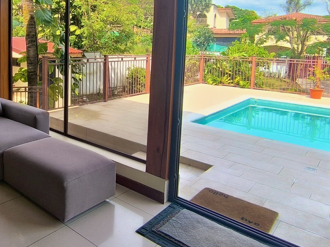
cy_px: 73
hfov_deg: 55.6
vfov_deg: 44.4
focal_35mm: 31
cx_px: 83
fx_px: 295
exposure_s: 1/373
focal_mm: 1.65
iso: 50
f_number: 2.2
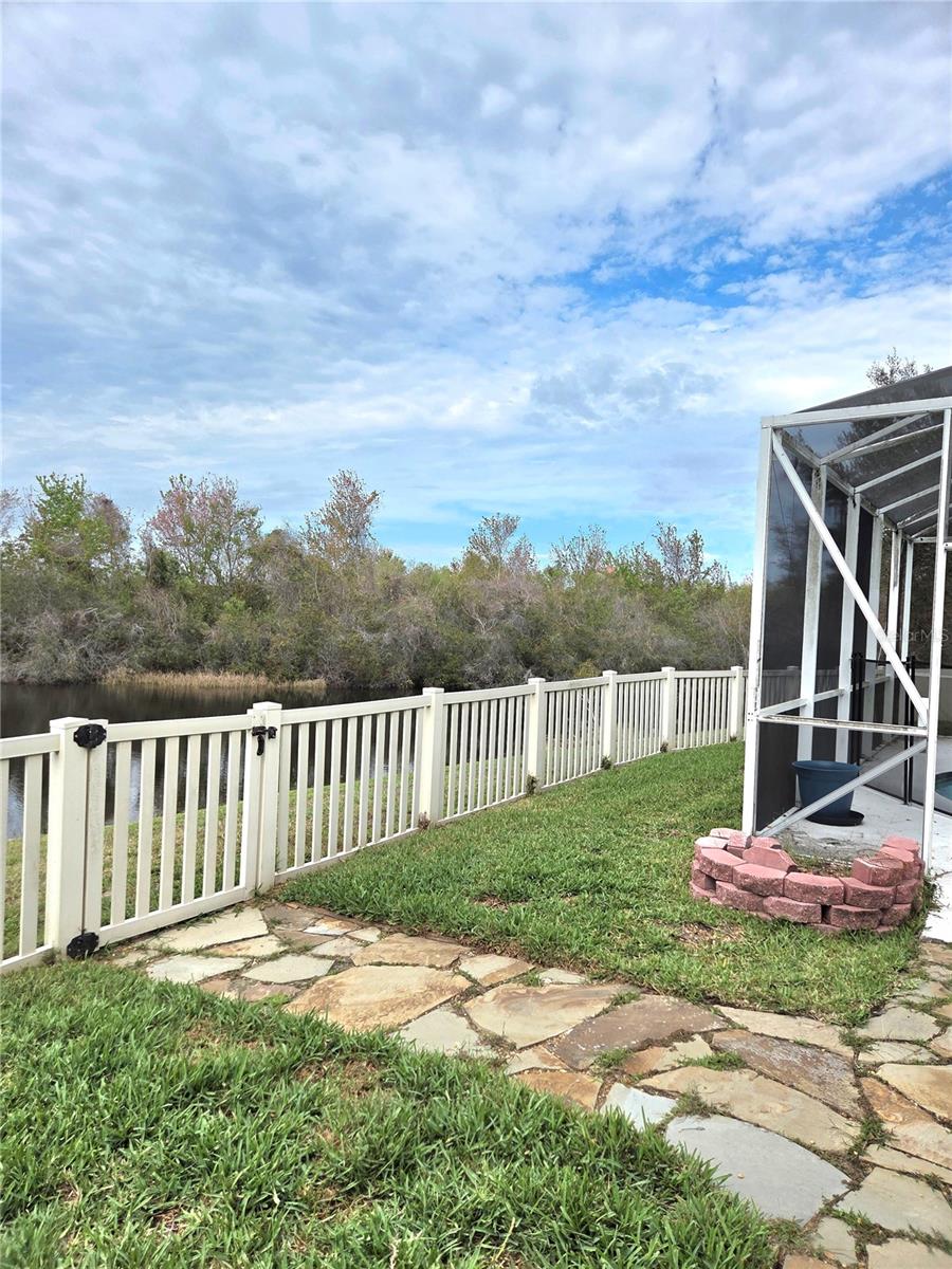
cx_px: 476
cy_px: 634
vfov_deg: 73.9
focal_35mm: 23
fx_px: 843
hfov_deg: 58.9
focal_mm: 5.4
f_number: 1.8
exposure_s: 1/10000
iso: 80
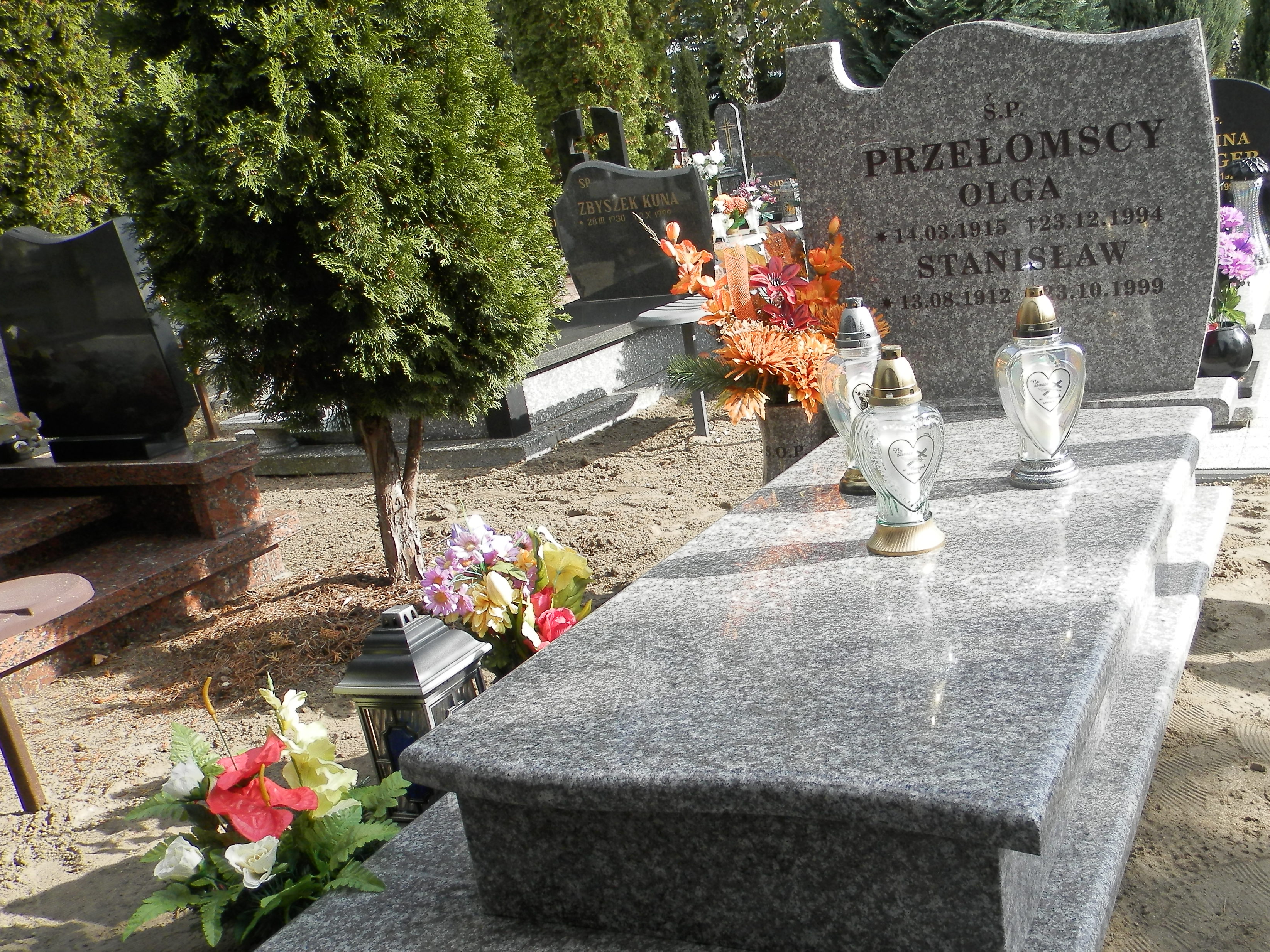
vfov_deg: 40.6
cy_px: 563
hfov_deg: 51.8
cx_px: 824
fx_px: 1284
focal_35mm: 35
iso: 80
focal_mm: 4.5
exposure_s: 1/500
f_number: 3.1
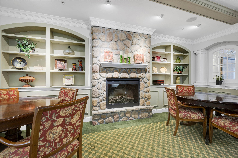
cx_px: 119
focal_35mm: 16
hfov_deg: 98.6
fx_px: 102
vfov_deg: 75.4
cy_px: 79
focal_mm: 15.5
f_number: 7.1
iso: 250
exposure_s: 1/1.67
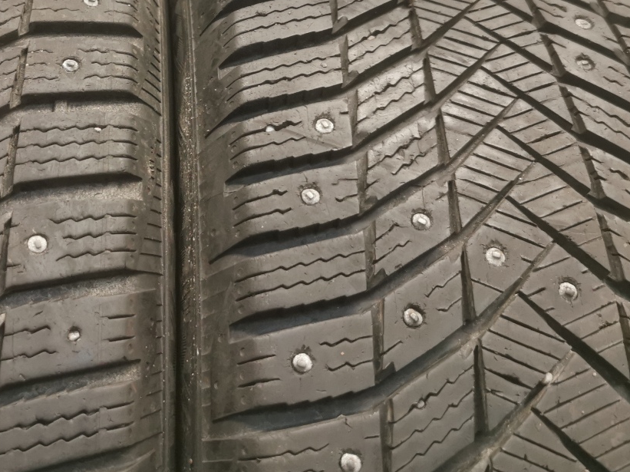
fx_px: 873
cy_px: 94
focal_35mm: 48
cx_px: 157
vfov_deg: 29.6
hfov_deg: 38.6
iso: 200
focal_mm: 5.56
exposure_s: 1/50
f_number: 1.6
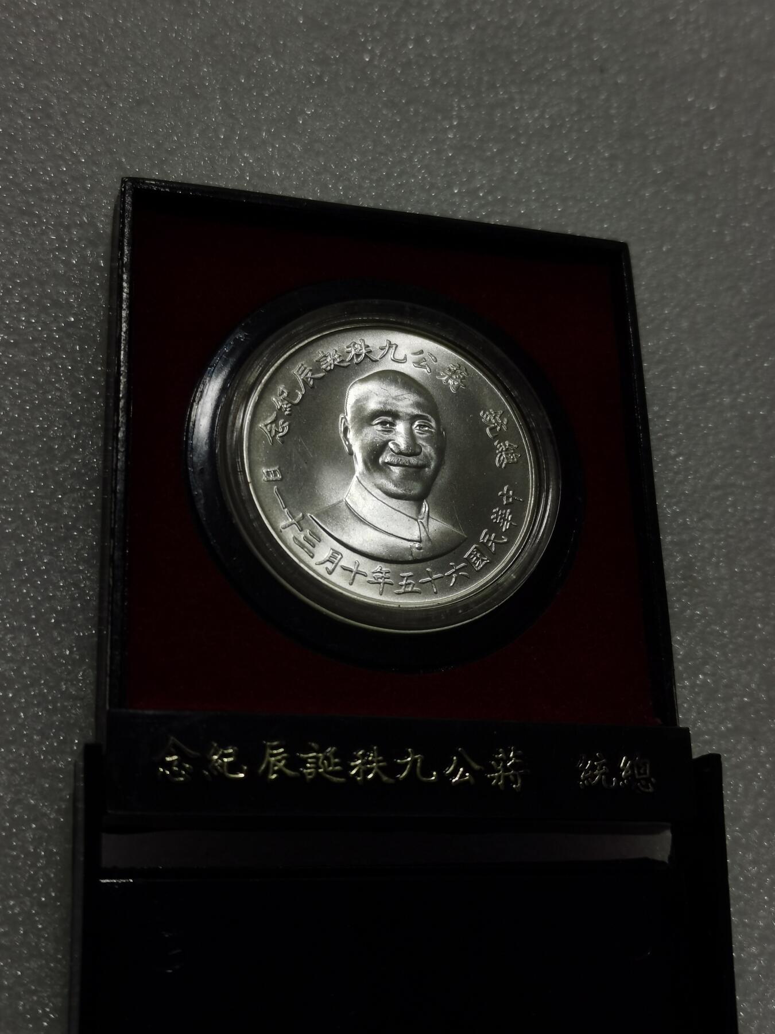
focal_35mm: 48
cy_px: 517
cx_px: 388
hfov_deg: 30.3
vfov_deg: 39.7
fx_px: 1433
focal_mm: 5.58
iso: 50
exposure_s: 1/356
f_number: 1.8
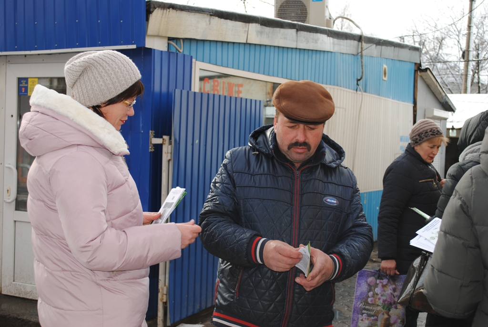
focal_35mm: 52
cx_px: 244
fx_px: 712
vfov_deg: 25.8
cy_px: 164
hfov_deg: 37.8
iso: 100
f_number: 5.6
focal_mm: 35
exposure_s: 1/200
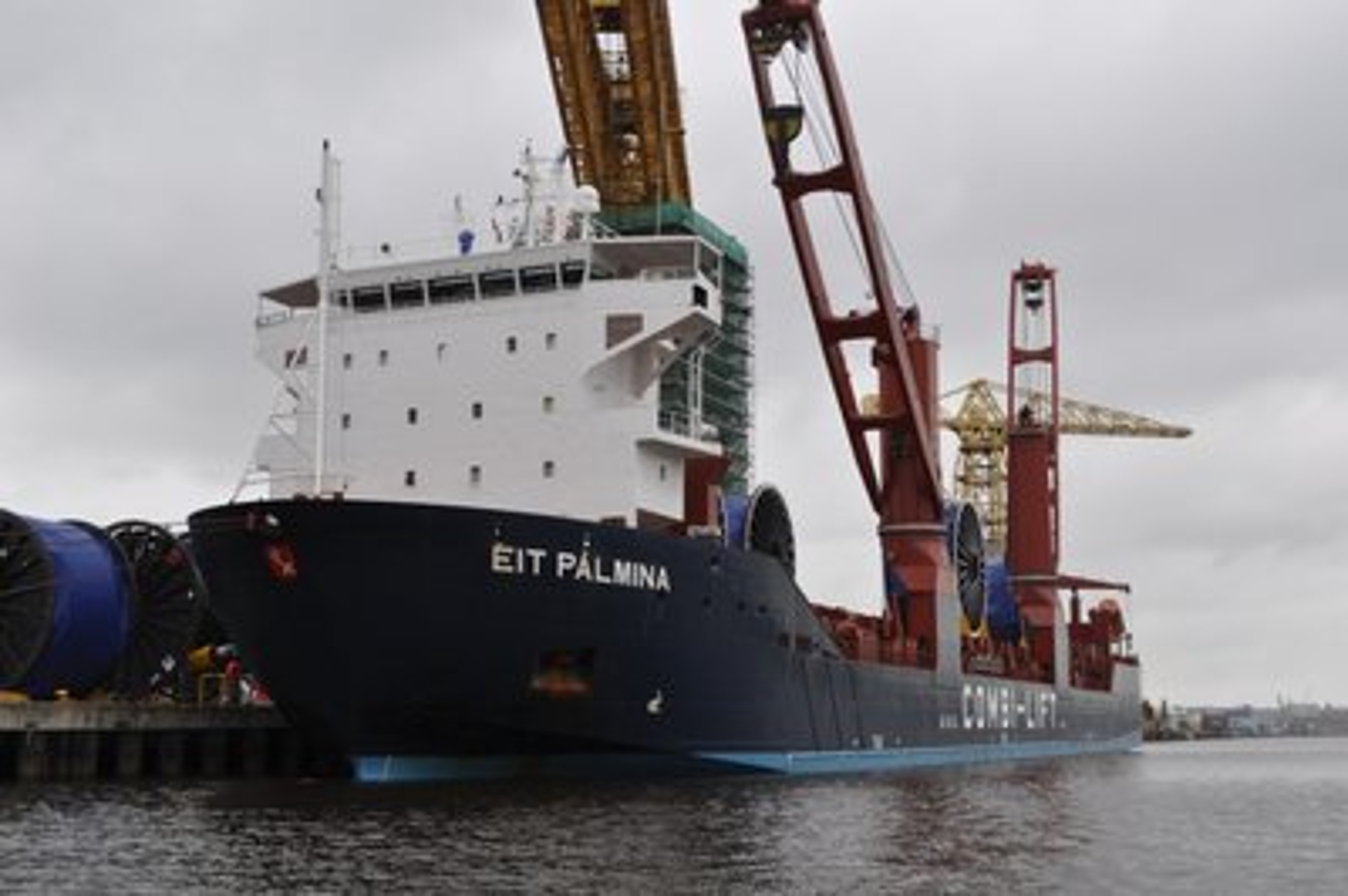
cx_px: 674
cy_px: 448
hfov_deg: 46.4
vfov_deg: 31.8
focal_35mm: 42
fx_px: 1571
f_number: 6.3
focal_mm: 28
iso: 200
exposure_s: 1/160
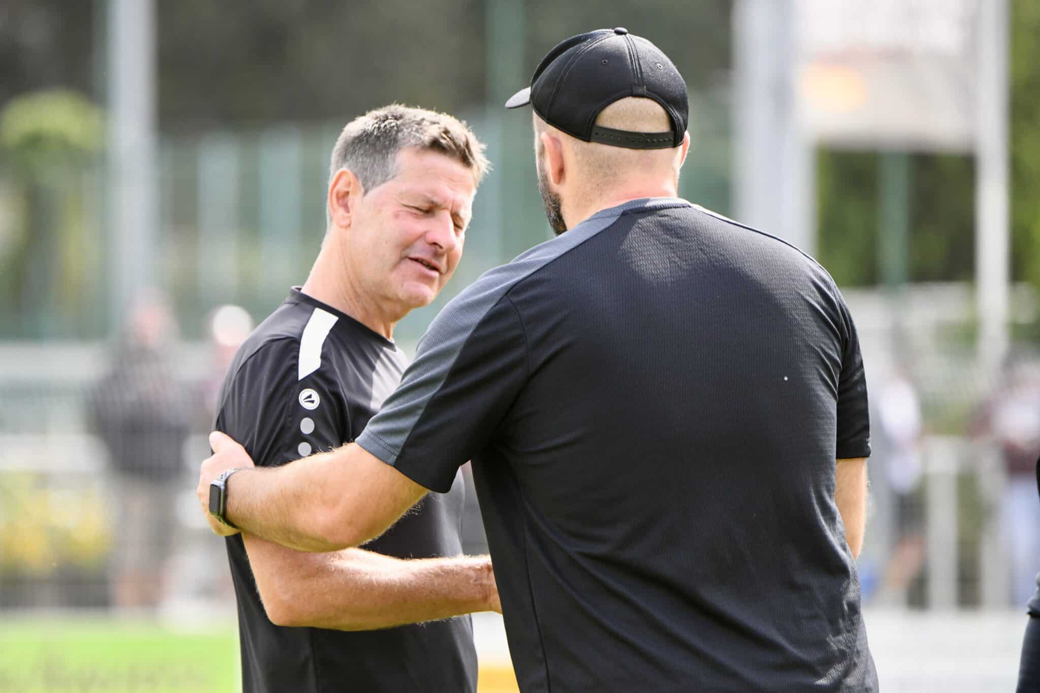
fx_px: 11554
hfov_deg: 5.2
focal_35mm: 400
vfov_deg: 3.4
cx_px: 520
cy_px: 346
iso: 2000
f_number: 6.3
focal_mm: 400
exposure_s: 1/1600
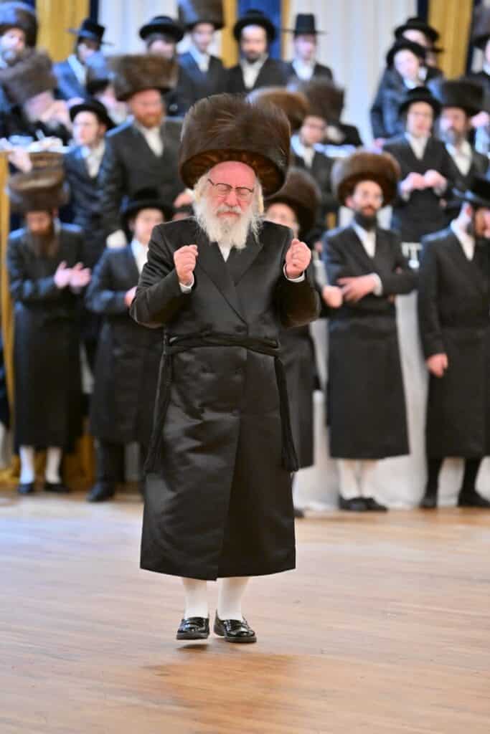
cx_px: 245
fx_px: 3673
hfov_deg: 7.6
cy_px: 367
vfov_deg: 11.4
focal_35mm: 180
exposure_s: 1/200
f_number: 2.8
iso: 2500
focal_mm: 180
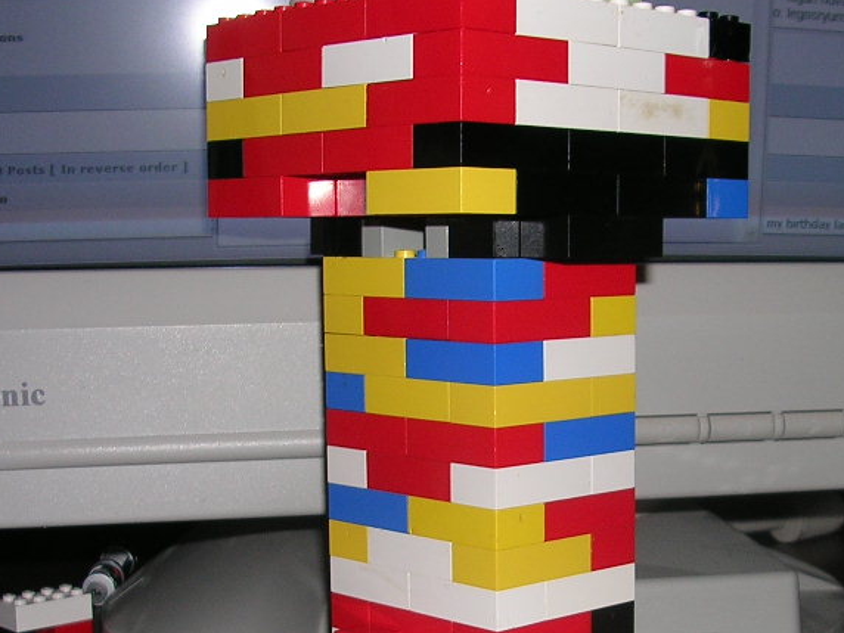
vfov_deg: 21.3
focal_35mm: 68
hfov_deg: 28.3
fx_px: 1658
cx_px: 590
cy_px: 516
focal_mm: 5.8
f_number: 2.8
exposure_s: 1/60.1
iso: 50
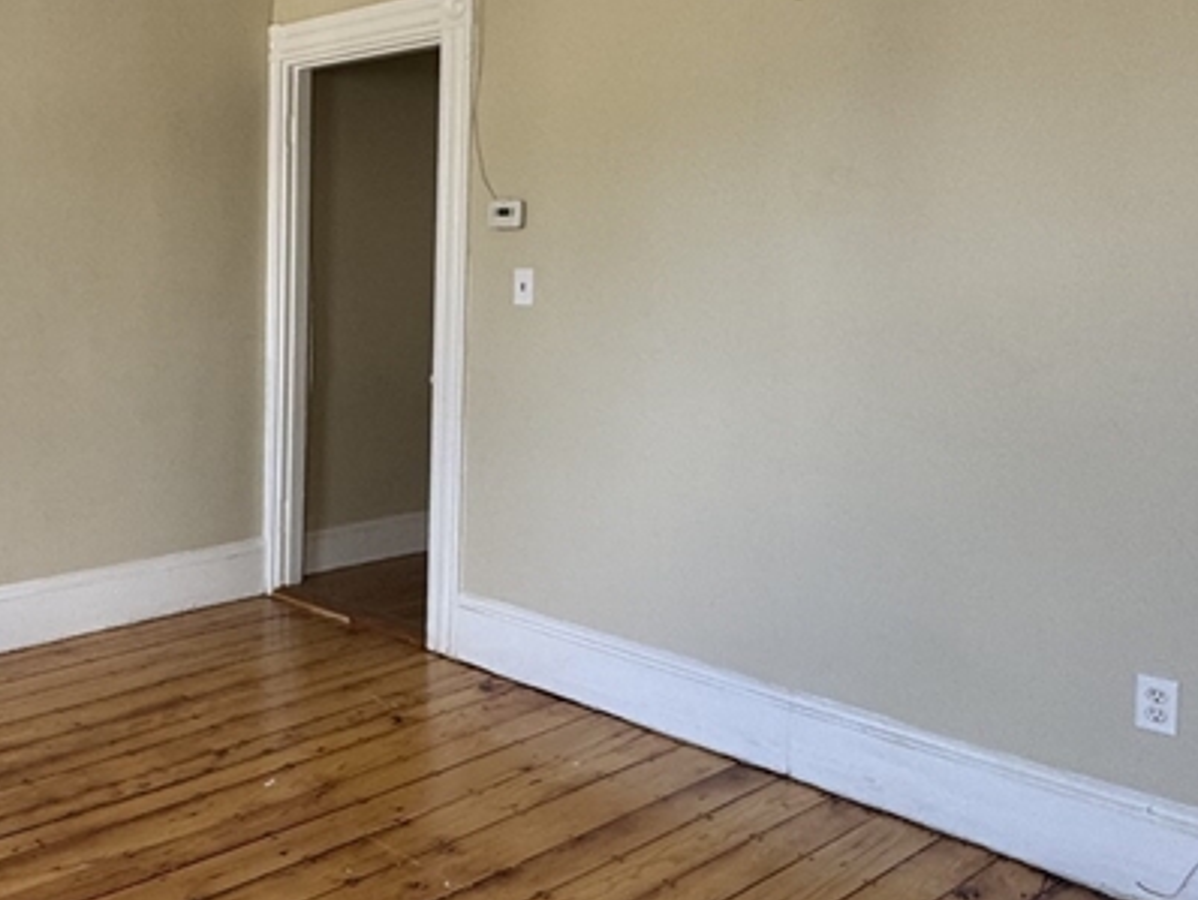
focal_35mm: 36
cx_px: 141
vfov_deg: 39.4
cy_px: 340
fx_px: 1247
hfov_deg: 46.8
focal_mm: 2.22
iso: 100
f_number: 2.2
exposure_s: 1/99
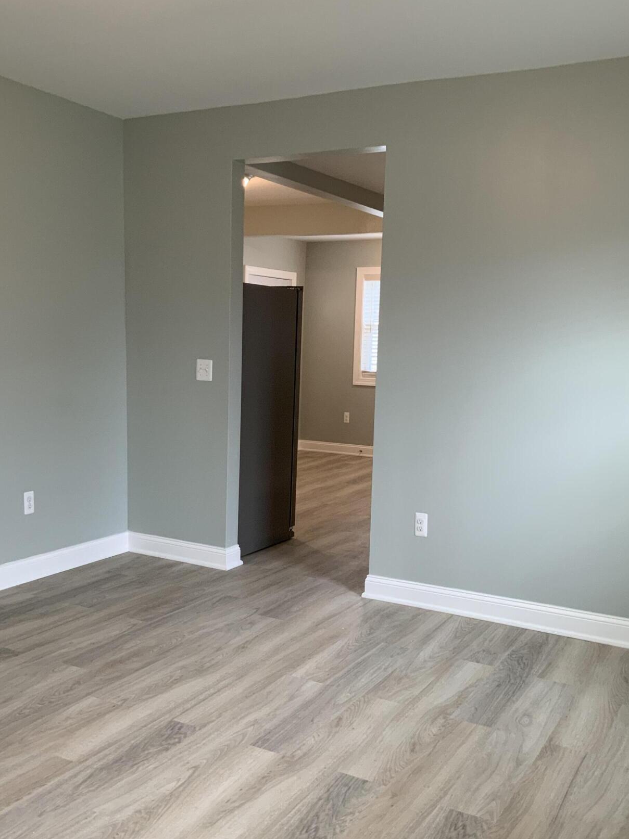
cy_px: 469
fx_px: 872
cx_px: 298
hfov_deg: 39.6
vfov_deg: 51.2
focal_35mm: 36
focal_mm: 3
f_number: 1.8
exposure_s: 1/60
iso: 64
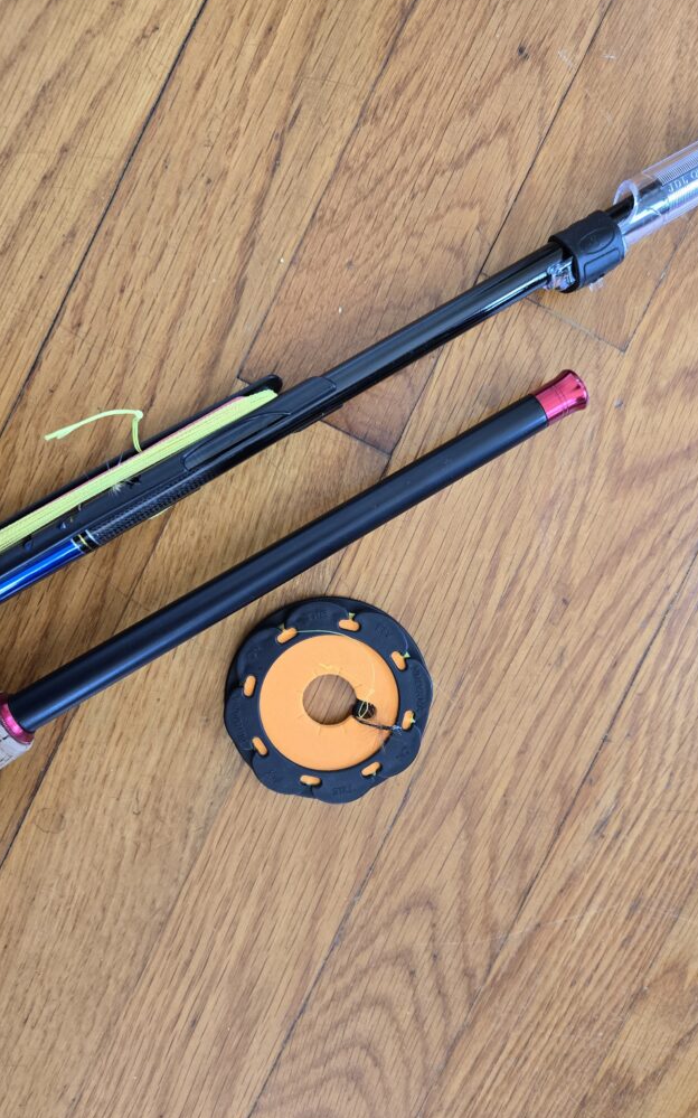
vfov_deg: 72.6
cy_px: 556
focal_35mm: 25
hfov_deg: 49.2
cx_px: 375
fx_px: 761
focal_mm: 5.4
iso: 160
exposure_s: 1/180
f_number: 1.8
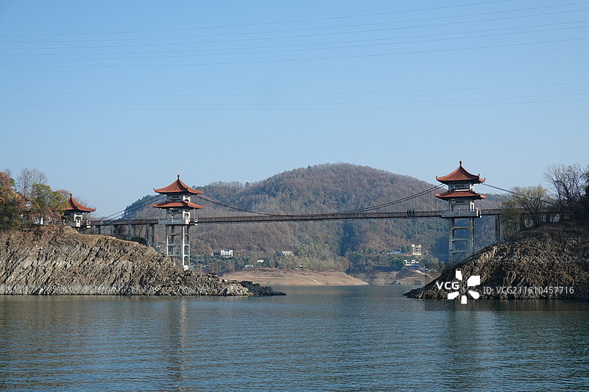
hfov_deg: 36.9
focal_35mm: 54
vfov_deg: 25.0
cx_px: 294
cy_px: 196
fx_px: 883
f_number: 4
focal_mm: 19.84
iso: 125
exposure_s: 1/800
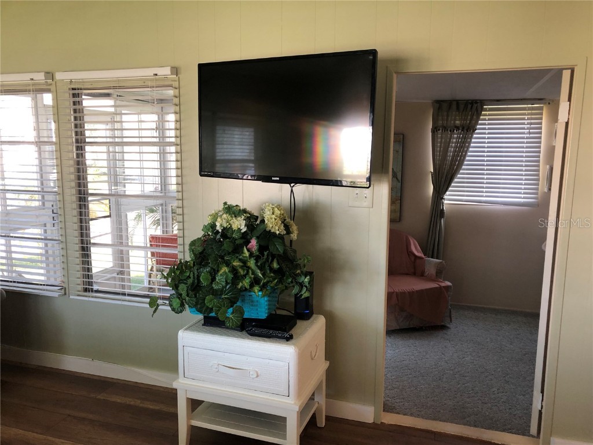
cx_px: 296
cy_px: 222
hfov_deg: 63.4
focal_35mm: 28
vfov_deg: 49.7
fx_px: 480
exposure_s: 1/20
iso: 40
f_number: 1.8
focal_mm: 3.99
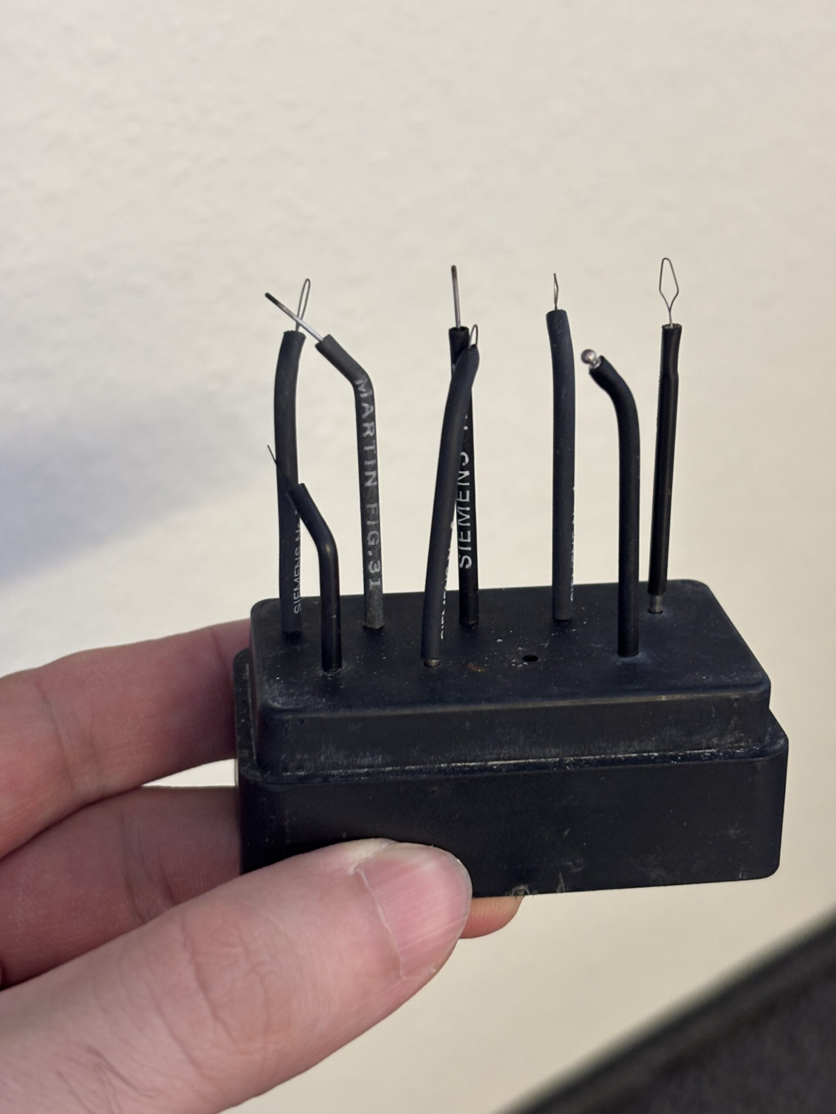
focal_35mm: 52
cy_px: 557
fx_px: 1674
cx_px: 418
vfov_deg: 36.8
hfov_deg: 28.0
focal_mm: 5.96
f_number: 1.6
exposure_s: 1/33
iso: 125
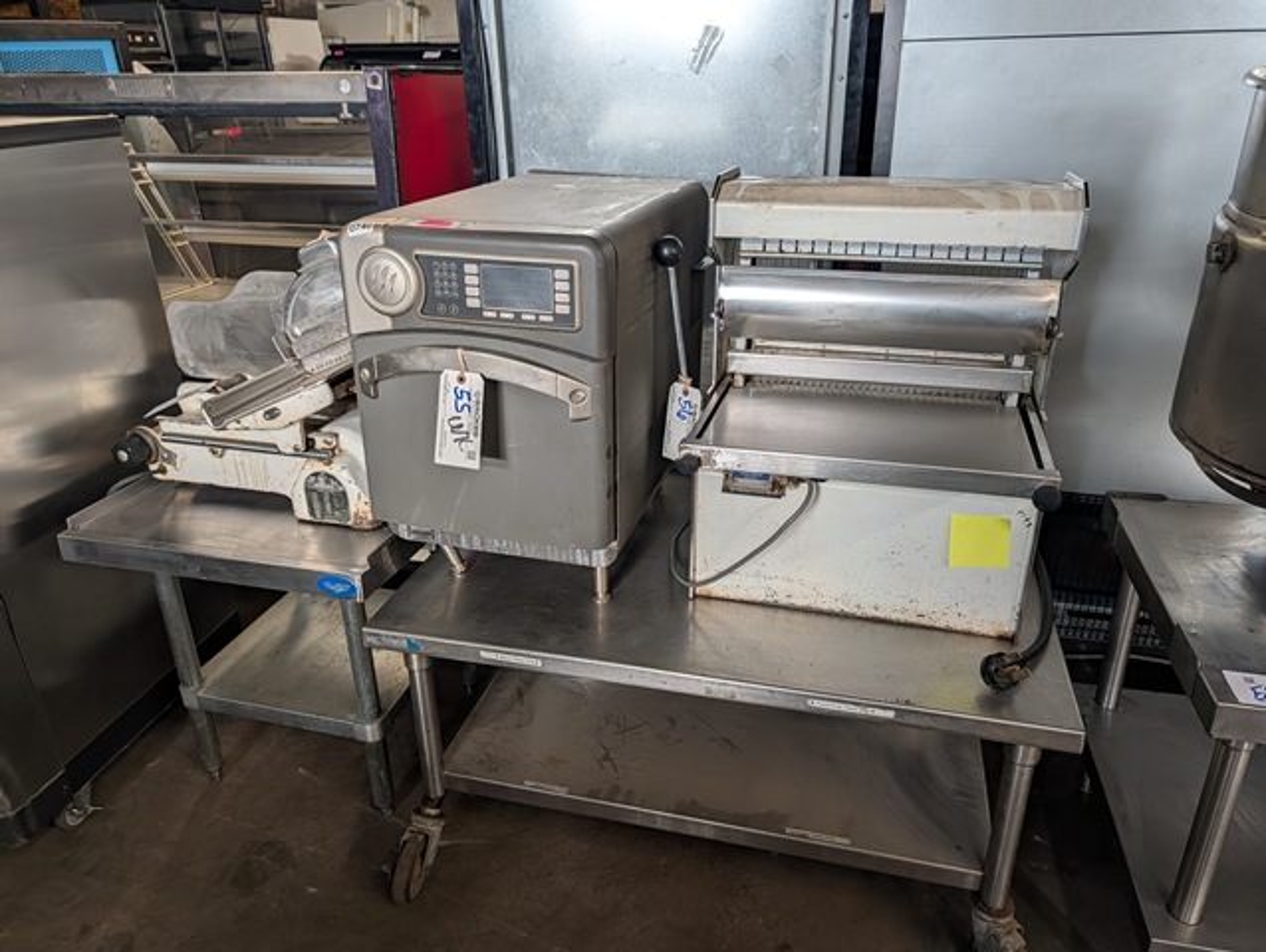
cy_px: 476
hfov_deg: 71.5
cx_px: 633
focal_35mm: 24
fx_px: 879
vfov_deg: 56.9
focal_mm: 6.9
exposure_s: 1/120
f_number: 1.68
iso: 181
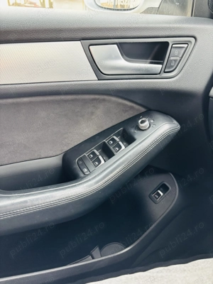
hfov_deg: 53.1
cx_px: 106
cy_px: 142
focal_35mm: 26
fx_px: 213
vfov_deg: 67.3
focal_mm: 5.96
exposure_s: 1/60
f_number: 1.6
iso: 160
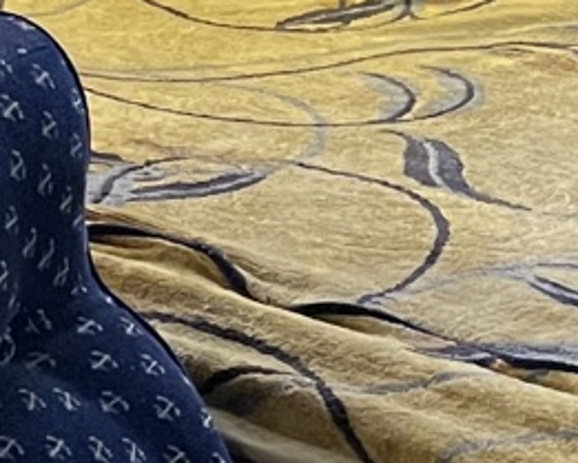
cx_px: 713
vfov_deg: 8.8
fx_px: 2995
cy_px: 164
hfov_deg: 10.8
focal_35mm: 175
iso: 500
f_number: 1.6
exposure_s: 1/45
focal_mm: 4.2
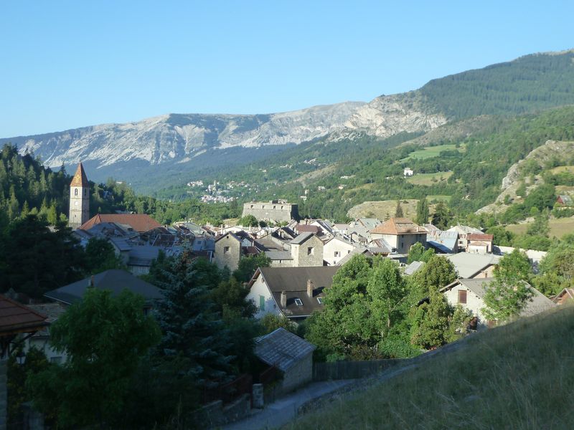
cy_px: 215
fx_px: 912
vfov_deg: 26.6
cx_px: 287
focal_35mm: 55
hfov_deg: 34.9
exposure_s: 1/400
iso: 125
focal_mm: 9.1
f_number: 3.9
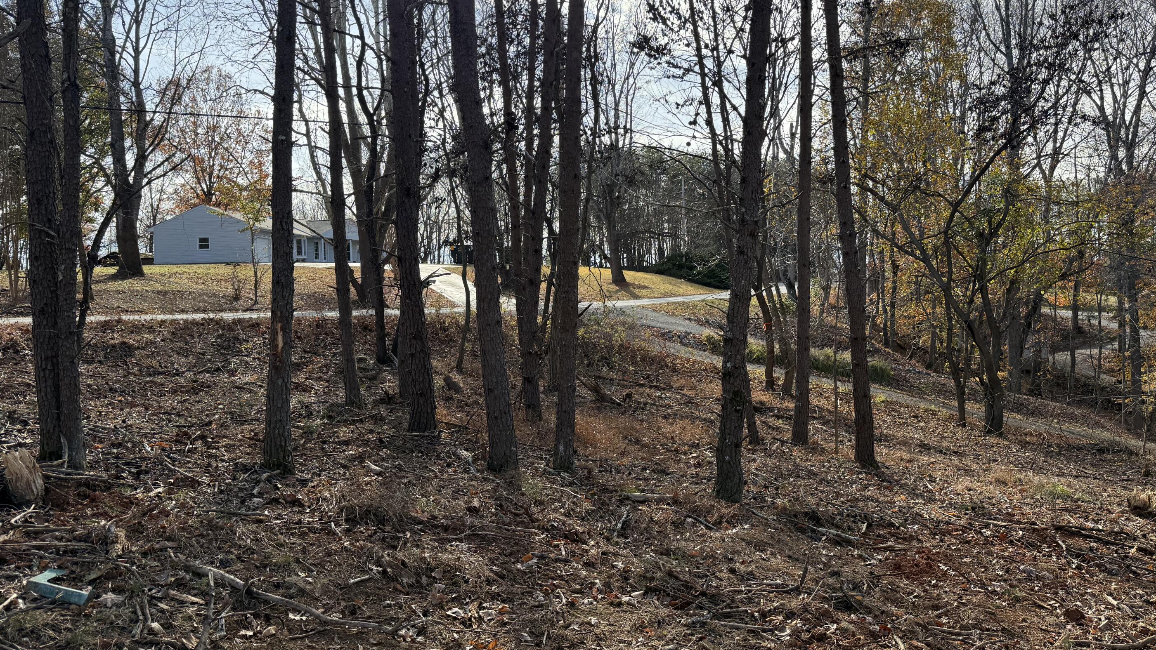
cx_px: 612
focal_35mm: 28
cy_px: 296
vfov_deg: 41.5
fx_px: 858
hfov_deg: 67.9
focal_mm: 6.76
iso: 100
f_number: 1.78
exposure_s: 1/2299
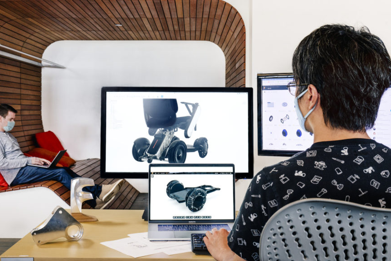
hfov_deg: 43.6
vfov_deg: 29.8
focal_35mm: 45
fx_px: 489
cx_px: 182
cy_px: 108
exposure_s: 1/10
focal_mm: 38
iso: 640
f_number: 10
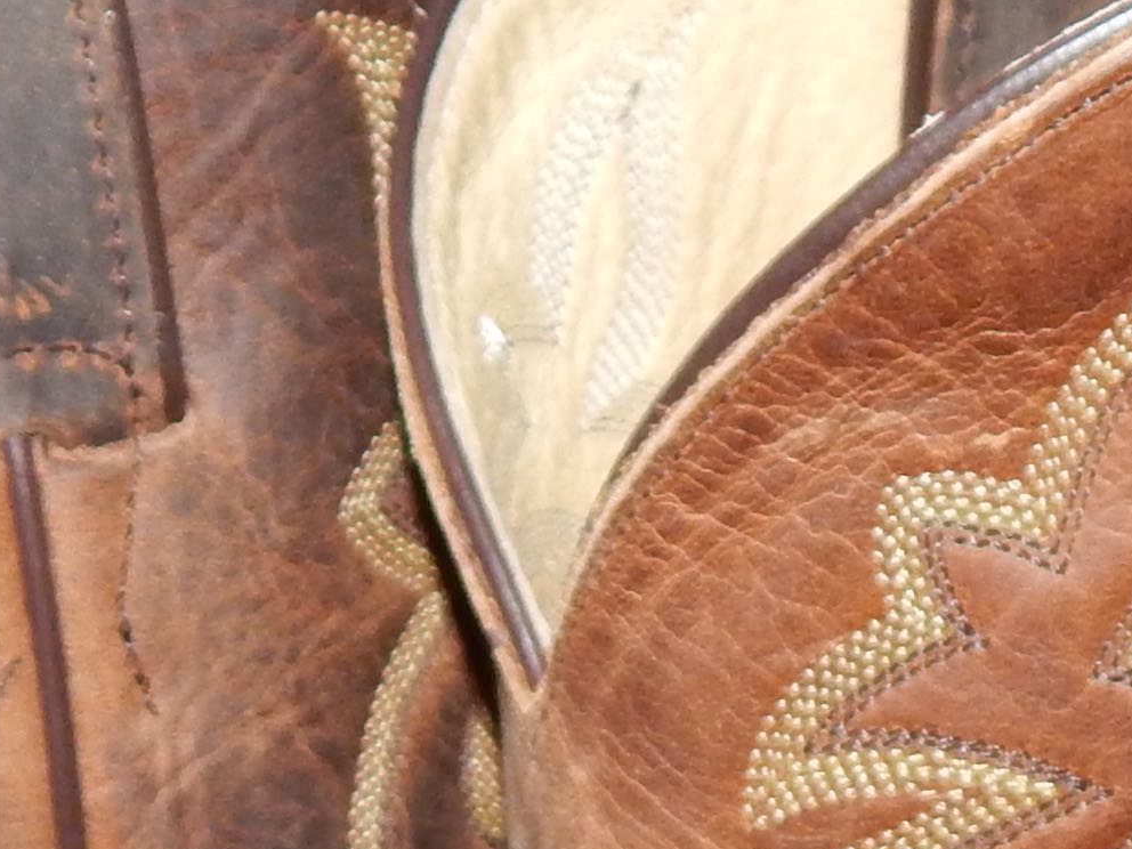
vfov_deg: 9.8
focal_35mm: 144
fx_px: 4709
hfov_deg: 13.7
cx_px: 665
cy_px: 1478
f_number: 6.5
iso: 200
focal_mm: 5.6
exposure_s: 1/30
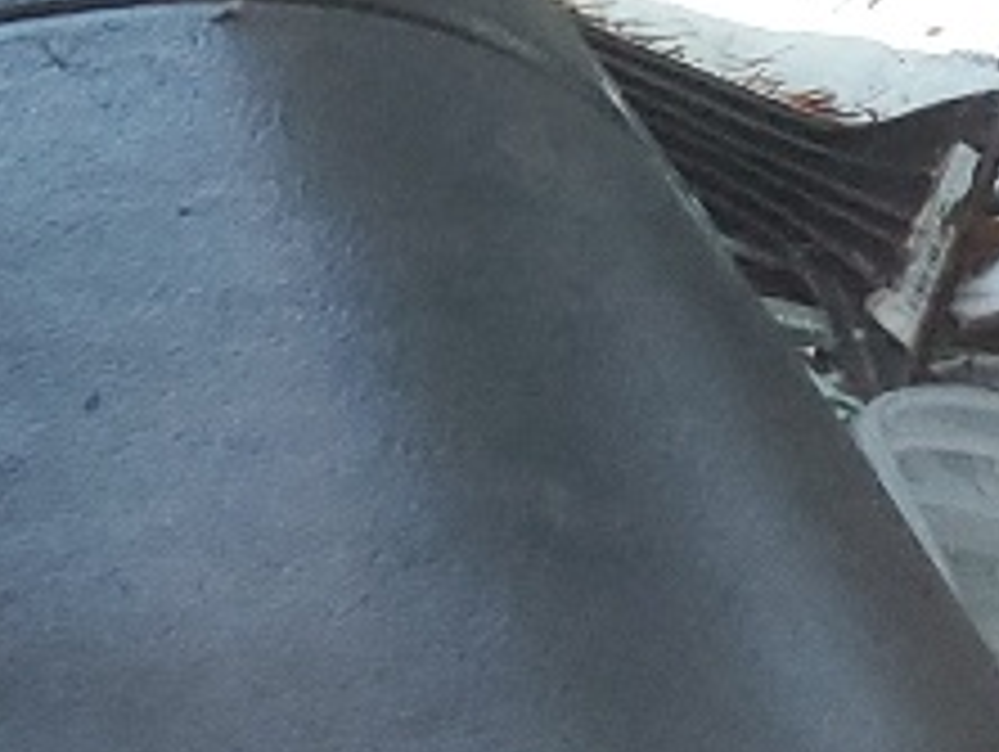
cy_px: -883
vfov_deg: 7.6
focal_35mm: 187
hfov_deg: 9.6
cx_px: -1188
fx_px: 5403
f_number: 1.5
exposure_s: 1/60.2
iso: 121
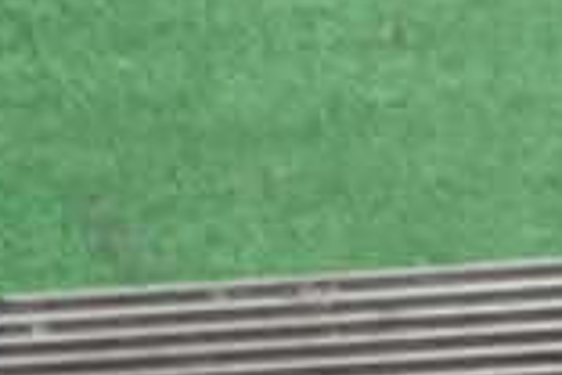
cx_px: 623
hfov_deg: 16.5
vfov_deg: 10.8
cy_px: 660
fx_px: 1873
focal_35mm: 120
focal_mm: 5.4
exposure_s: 1/30
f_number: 2.3
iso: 320
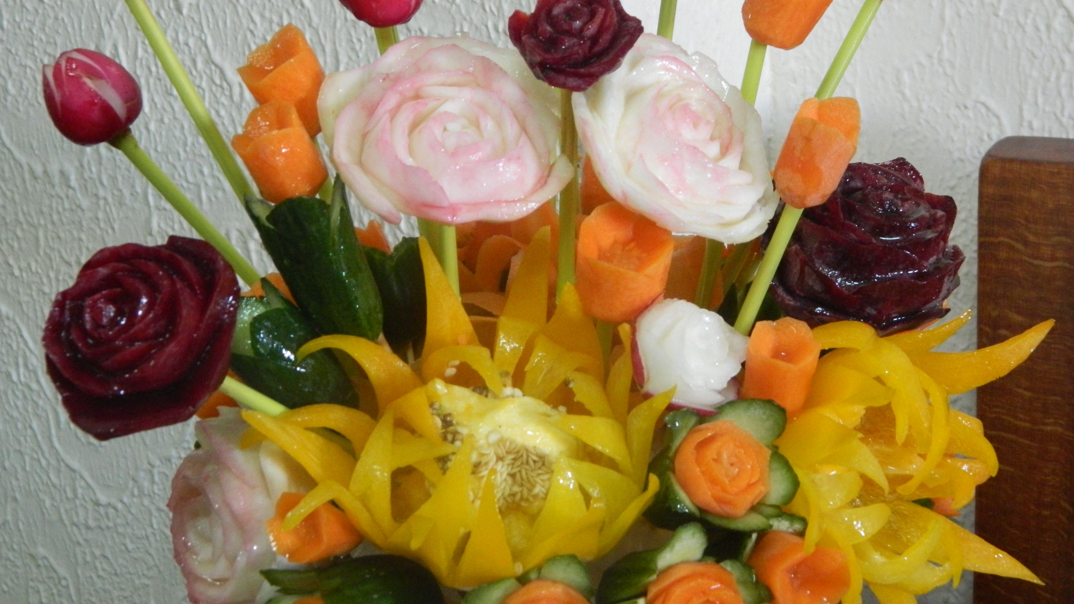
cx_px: 537
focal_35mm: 92
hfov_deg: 23.2
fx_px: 2620
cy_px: 334
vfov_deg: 13.1
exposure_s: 1/13
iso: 400
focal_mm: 15.1
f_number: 4.2
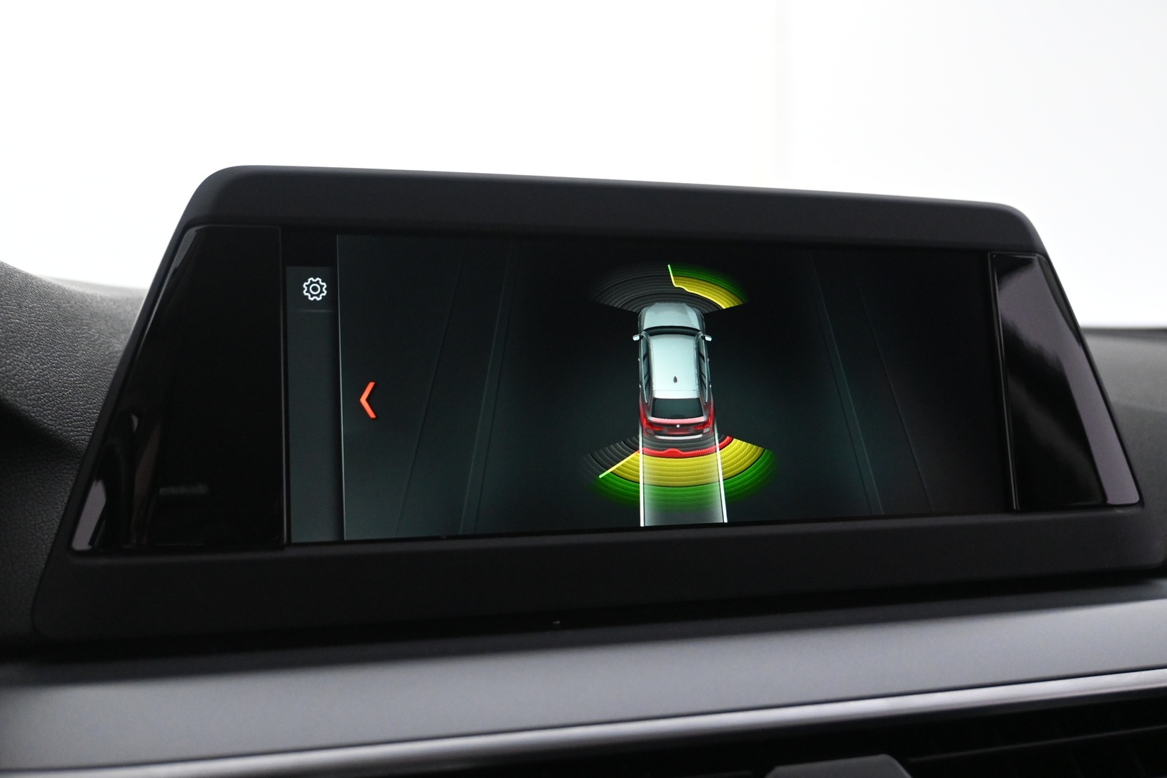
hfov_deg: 55.1
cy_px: 389
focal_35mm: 34
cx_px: 584
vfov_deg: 38.4
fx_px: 1118
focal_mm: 23
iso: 3200
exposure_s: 1/60
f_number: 4.2
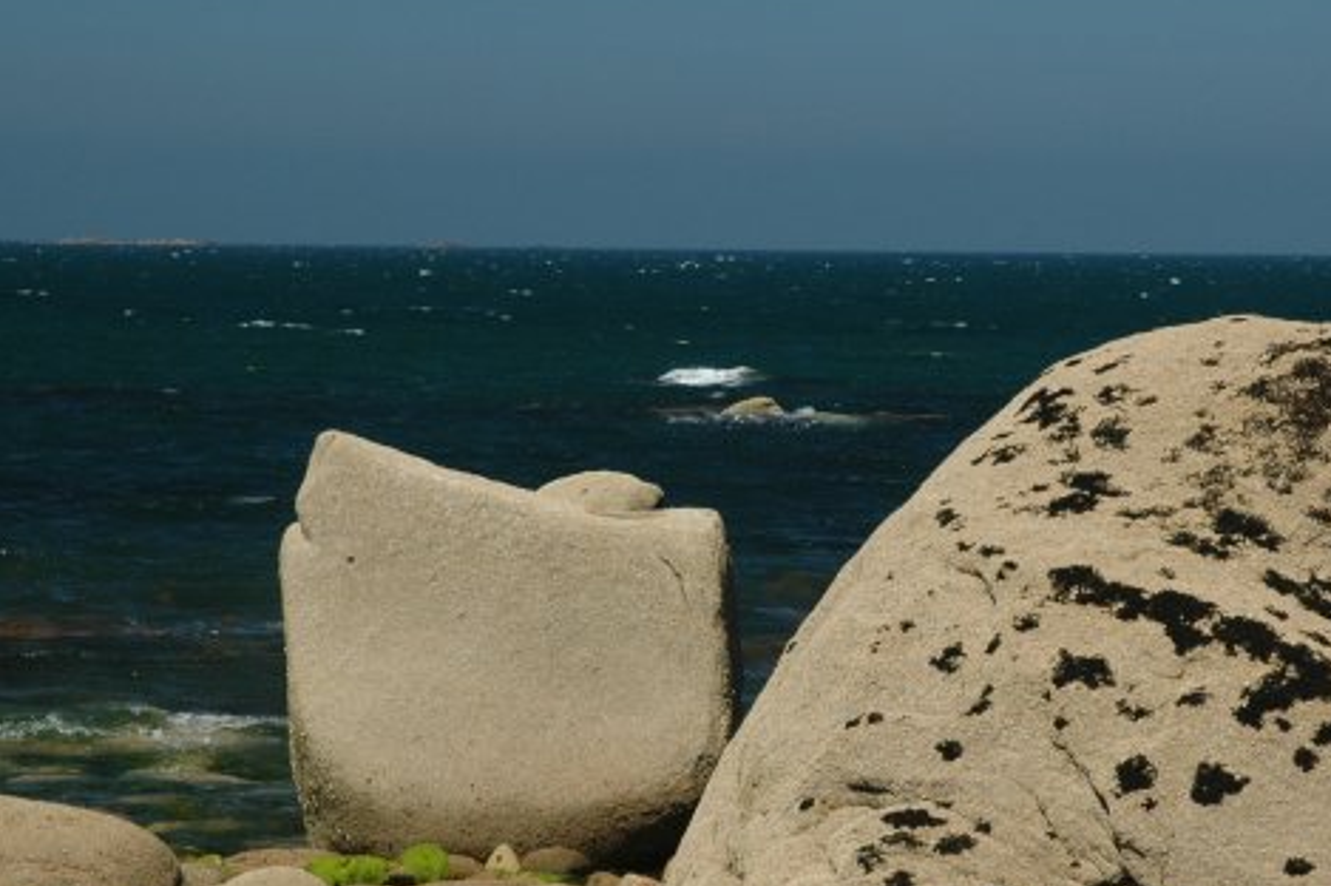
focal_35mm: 128
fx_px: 4729
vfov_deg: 10.7
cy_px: 449
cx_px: 766
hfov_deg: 16.0
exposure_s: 1/200
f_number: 7.1
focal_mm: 50
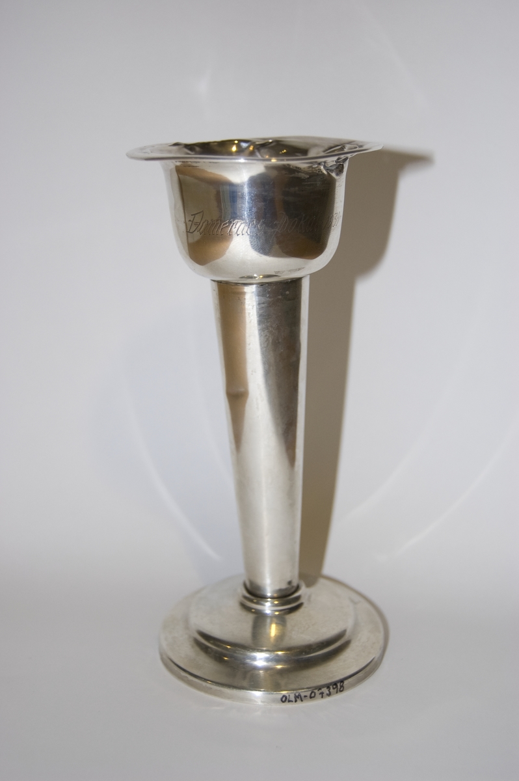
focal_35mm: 52
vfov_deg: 37.9
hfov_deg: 25.7
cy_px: 390
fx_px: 1137
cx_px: 260
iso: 360
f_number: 4.8
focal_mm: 35
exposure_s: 1/60
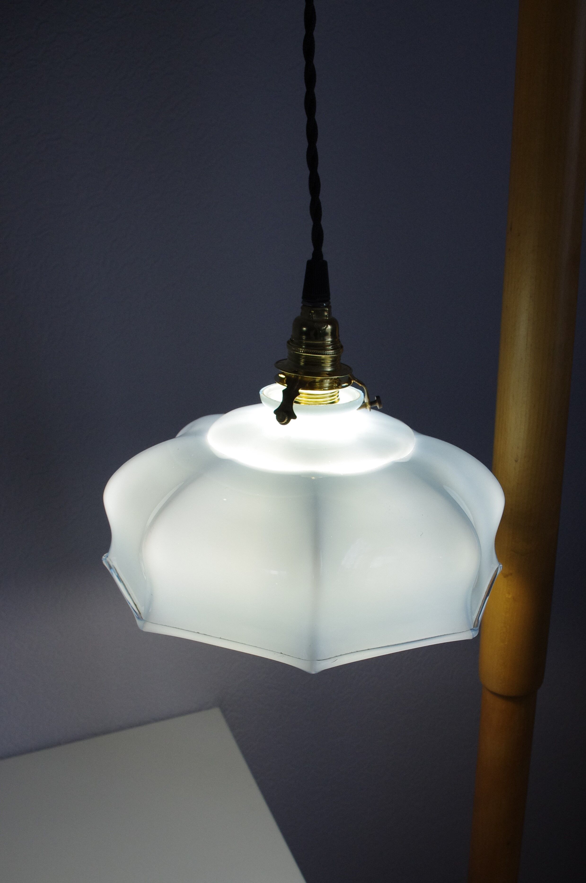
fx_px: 734
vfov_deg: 62.0
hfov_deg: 43.5
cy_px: 442
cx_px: 293
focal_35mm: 30
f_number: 8
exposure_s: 1/100
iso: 800
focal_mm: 20
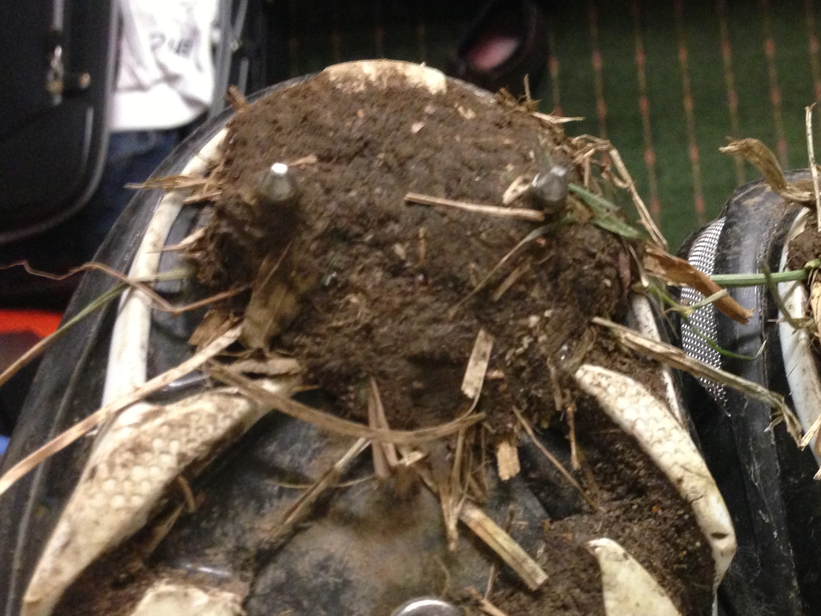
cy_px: 394
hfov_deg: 35.9
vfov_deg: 27.9
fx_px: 1234
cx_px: 620
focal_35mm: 52
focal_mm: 4.13
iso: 400
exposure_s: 1/17
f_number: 2.4
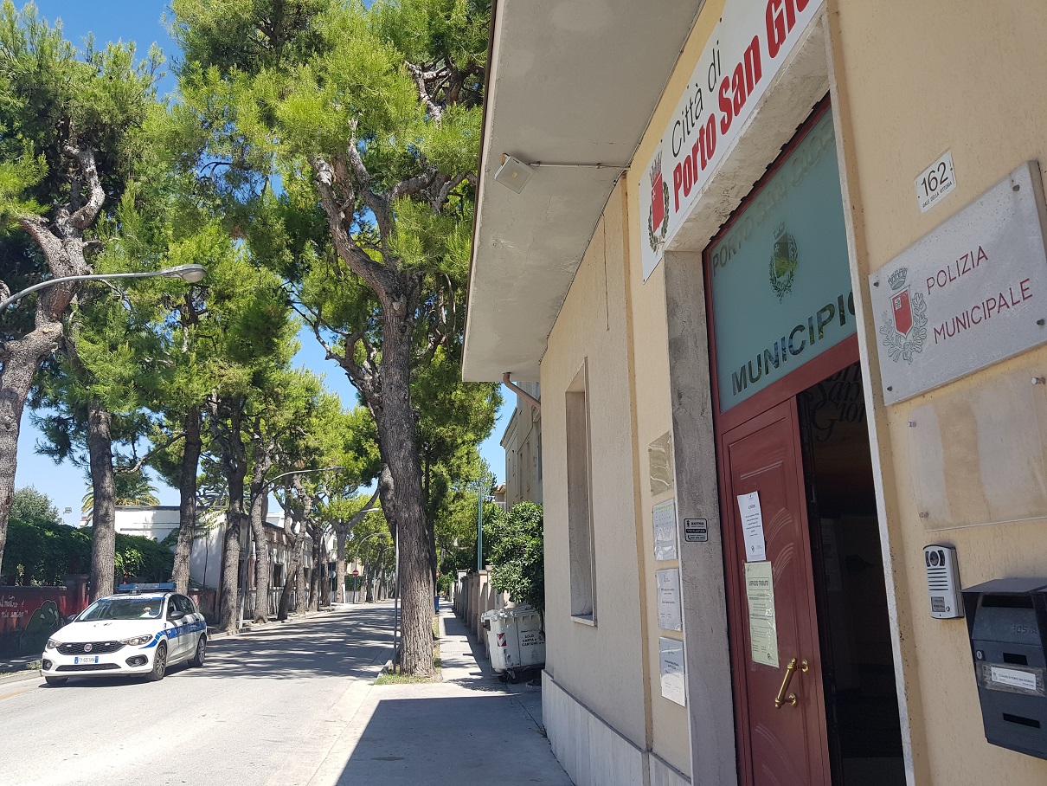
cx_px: 524
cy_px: 393
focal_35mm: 26
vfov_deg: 53.1
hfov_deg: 67.3
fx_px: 787
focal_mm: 4.2
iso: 40
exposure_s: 1/1232
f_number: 1.7
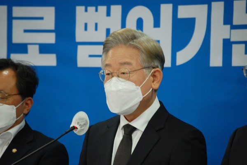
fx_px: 2057
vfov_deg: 4.6
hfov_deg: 6.9
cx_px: 124
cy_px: 82
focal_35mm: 300
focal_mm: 200
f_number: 5.6
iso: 800
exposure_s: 1/30
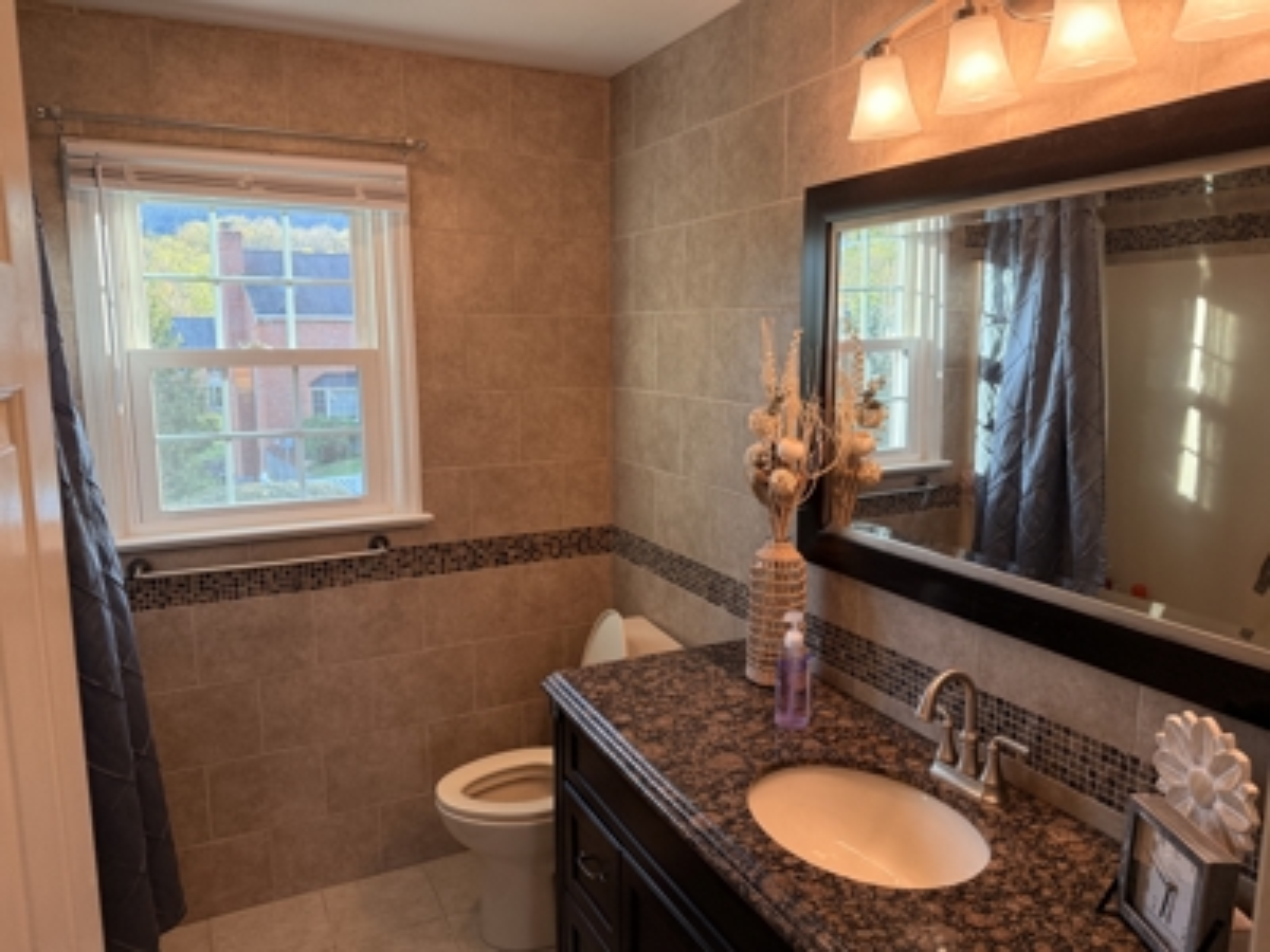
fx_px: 881
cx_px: 635
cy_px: 476
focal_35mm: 24
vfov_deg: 56.8
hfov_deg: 71.6
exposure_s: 1/160
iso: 200
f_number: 1.78
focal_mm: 6.76
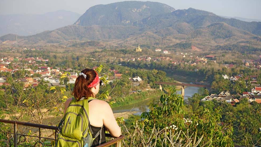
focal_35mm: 55
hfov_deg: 37.8
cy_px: 79
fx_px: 381
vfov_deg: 21.8
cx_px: 130
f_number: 9
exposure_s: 1/100
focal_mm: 52
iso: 100
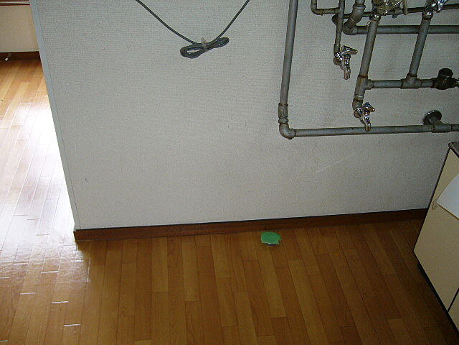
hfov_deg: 52.6
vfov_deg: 40.7
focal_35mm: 35
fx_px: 464
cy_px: 172
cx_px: 230
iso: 100
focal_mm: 5.8
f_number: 2.8
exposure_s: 1/30
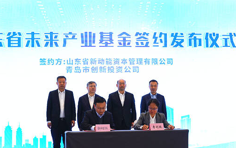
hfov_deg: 29.0
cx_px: 107
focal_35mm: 71
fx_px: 457
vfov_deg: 18.4
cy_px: 85
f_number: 4
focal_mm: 44
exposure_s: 1/100
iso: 320
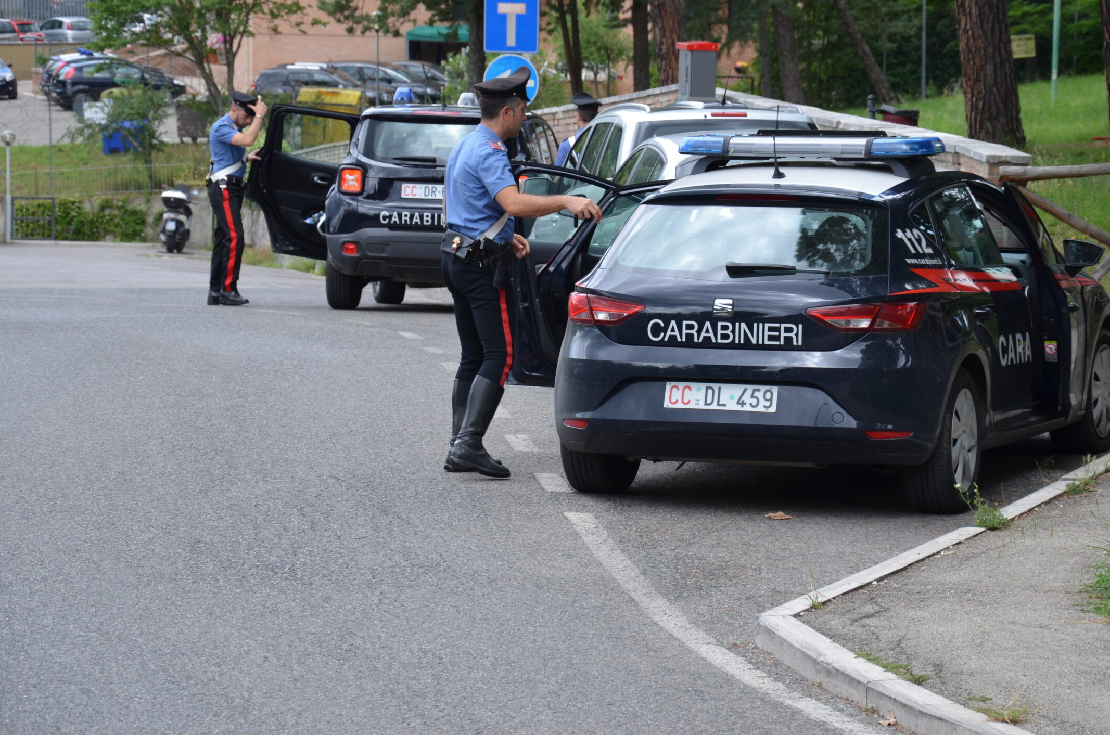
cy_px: 301
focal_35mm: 162
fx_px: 4985
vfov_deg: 8.4
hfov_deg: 12.7
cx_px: 627
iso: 200
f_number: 7.1
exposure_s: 1/200
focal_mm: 90
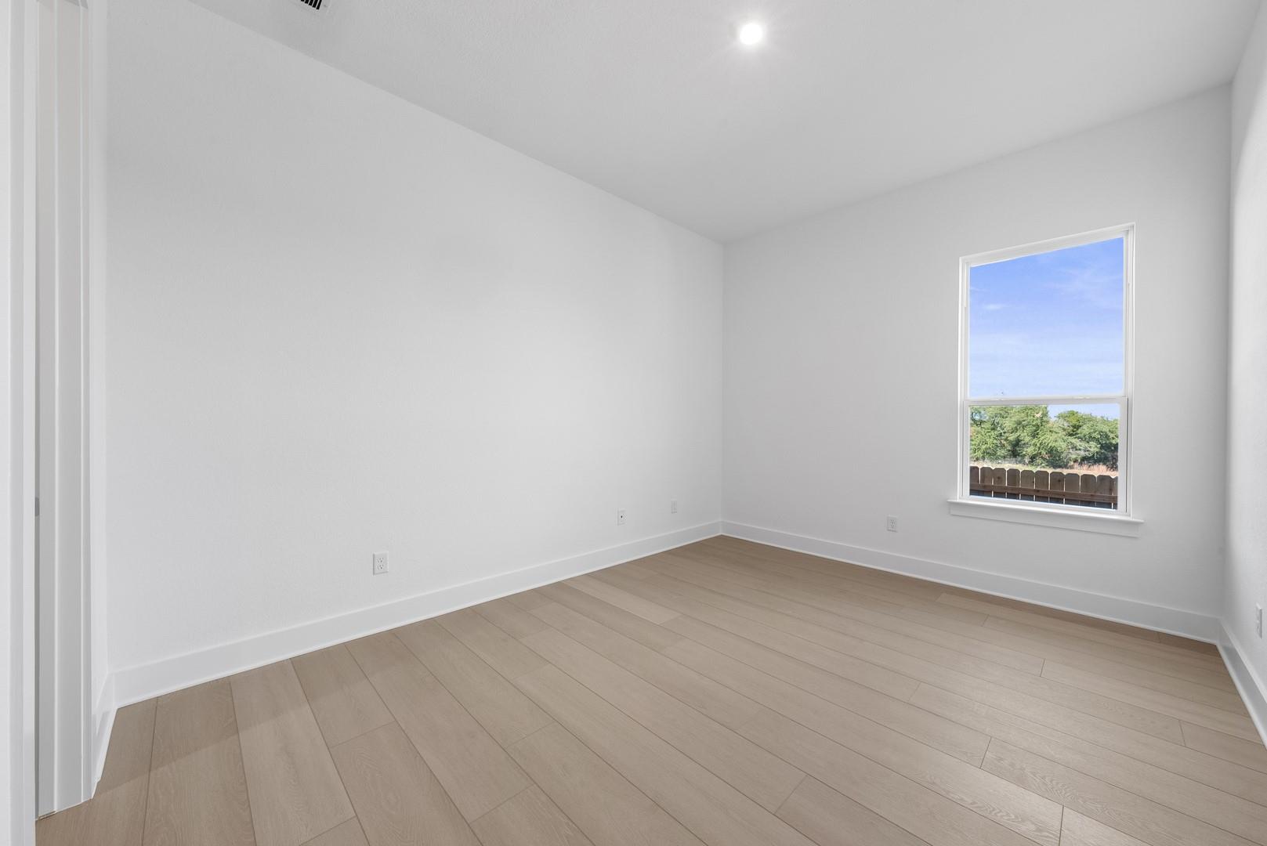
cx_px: 634
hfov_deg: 108.3
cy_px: 423
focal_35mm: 13
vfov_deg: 85.5
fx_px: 458
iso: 800
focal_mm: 13
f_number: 11
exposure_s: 1/5
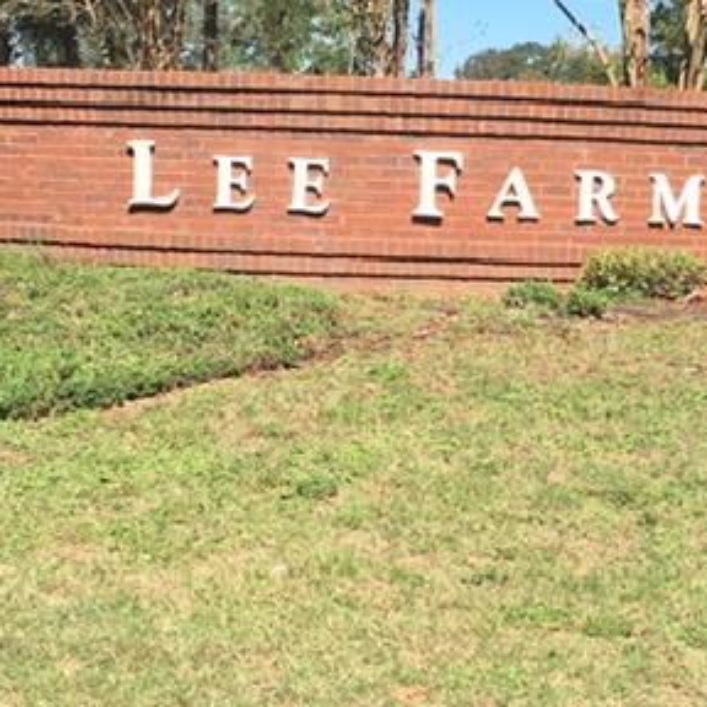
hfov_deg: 30.0
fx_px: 1317
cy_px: 236
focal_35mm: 57
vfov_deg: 29.8
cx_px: 430
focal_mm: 4.15
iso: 25
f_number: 2.2
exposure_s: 1/927
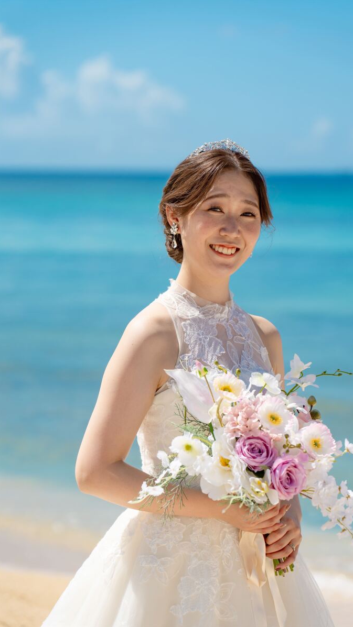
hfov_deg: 11.5
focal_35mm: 105
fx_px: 1748
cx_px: 208
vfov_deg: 20.4
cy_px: 314
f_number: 3.5
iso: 200
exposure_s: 1/3200
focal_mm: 100
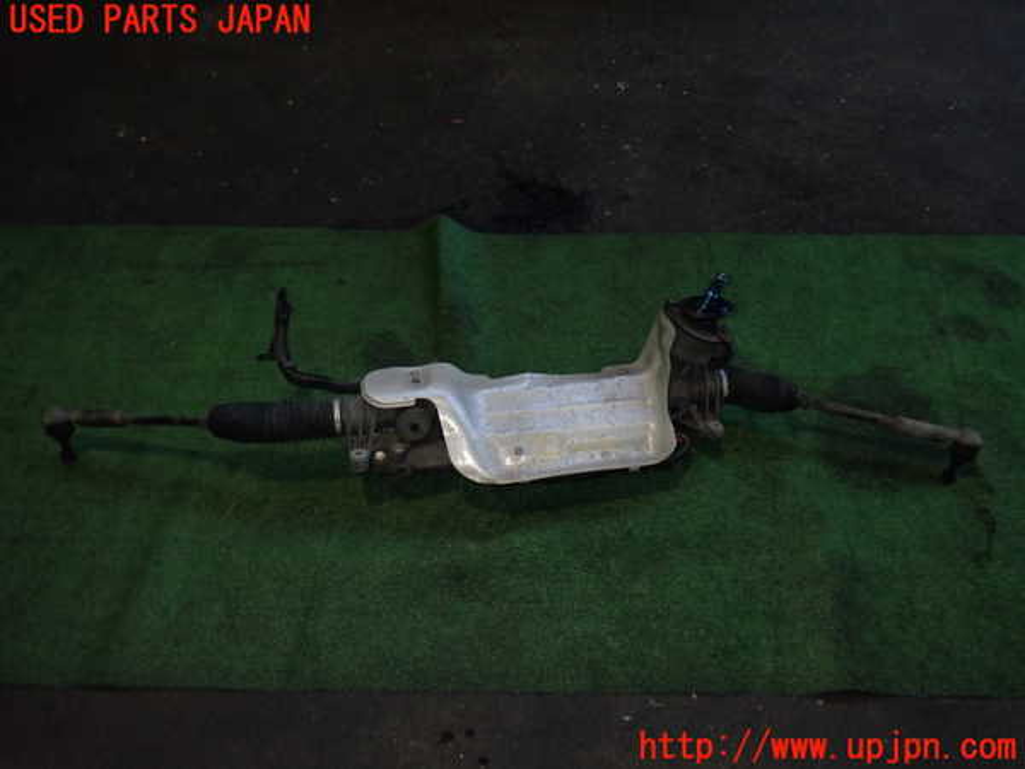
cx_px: 512
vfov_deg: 46.8
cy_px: 384
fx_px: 888
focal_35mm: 30
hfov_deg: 60.0
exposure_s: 1/30
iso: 400
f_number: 6.3
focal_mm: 5.4
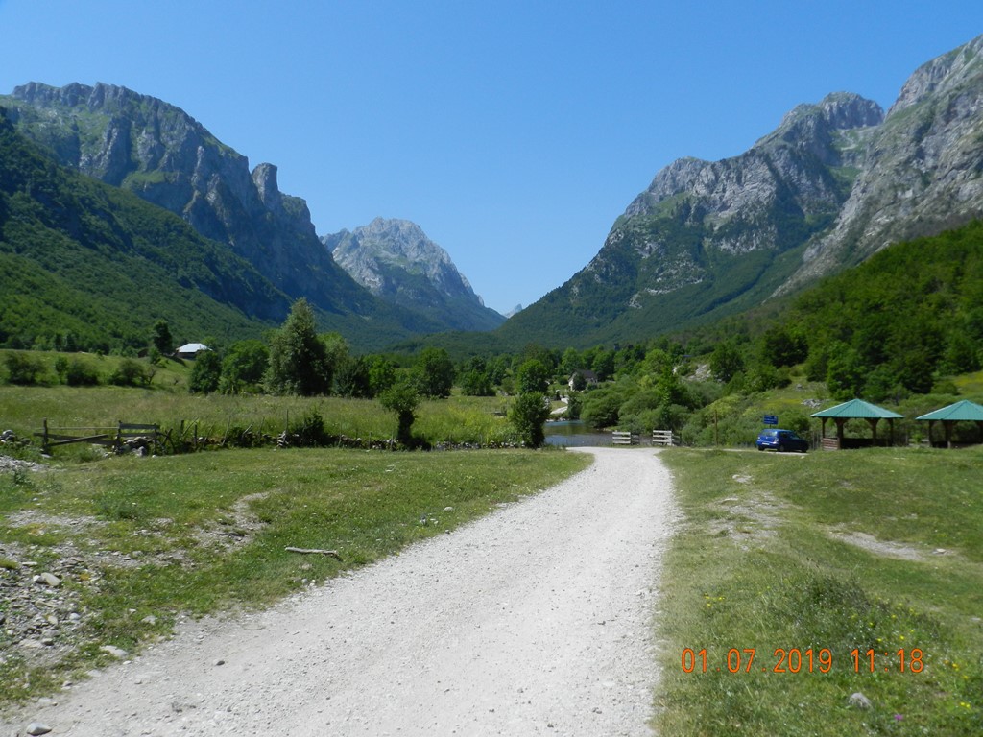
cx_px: 492
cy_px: 368
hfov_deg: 63.4
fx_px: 795
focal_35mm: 28
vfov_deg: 49.7
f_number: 4.5
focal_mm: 5
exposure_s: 1/1000
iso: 160
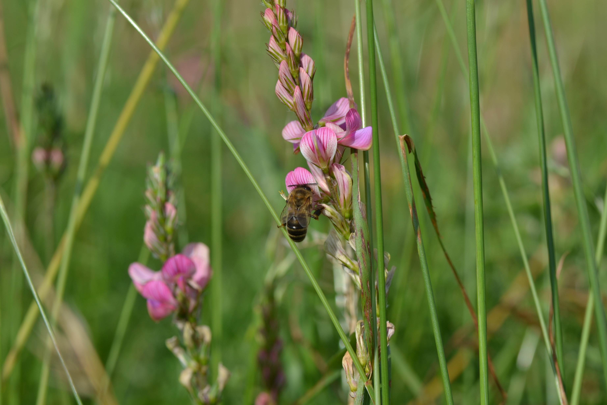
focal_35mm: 135
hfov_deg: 15.2
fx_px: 2276
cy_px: 202
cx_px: 304
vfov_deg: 10.2
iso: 100
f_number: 9
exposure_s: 1/320
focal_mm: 90
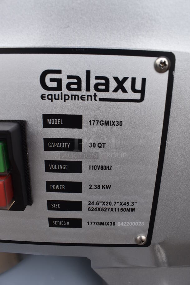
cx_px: 95
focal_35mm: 27
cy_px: 142
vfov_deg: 67.3
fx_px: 213
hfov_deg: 48.0
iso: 125
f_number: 8
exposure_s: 1/60
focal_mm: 18
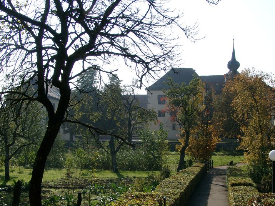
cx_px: 143
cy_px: 113
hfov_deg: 40.4
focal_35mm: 47
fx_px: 373
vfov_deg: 30.9
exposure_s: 1/796
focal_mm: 8.82
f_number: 4
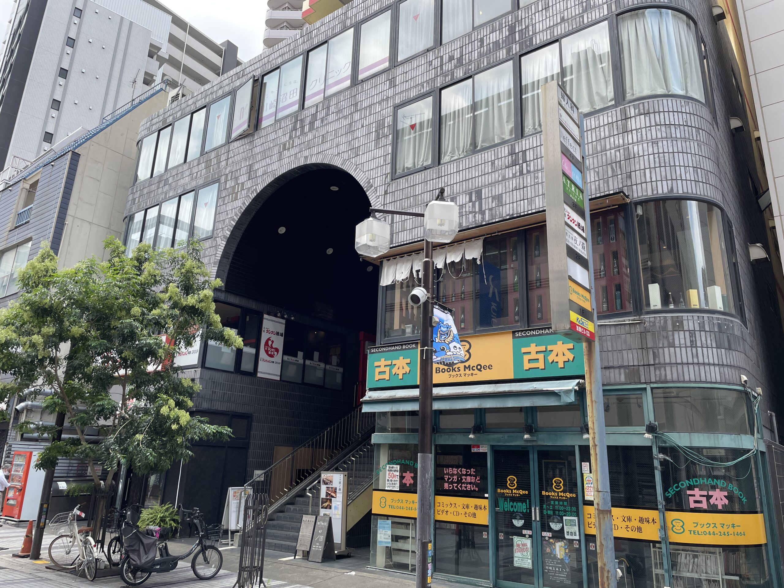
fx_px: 589
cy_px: 294
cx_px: 392
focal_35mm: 26
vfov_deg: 53.1
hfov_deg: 67.3
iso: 32
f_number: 1.6
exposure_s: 1/698
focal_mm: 4.2
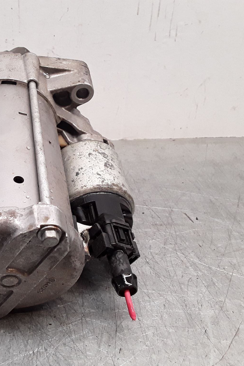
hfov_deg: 32.7
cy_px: 183
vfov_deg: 49.5
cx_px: 29
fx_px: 396
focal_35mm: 39
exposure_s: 1/100
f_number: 1.9
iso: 100
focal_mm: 2.91
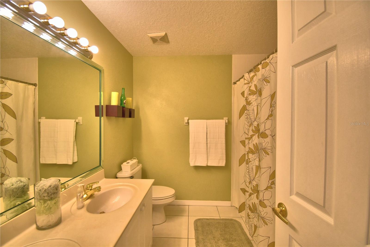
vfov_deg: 77.3
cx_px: 185
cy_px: 124
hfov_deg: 100.4
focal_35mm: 15
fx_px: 154
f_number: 4.5
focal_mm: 10
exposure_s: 1/125
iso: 360
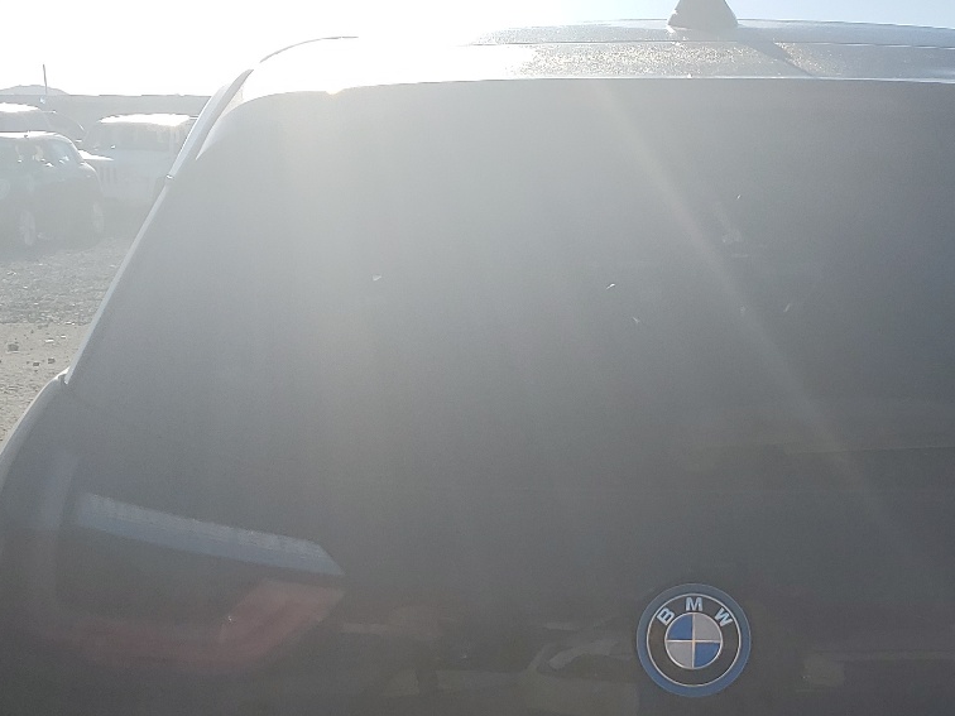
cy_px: 606
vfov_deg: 25.9
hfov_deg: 34.3
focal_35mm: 55
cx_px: 702
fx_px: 1517
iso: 50
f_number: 1.5
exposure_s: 1/5000
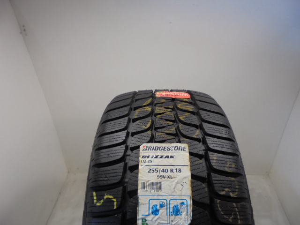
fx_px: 225
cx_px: 150
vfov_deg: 53.1
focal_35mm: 26
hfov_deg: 67.3
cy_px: 112
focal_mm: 4.6
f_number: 3.5
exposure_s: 1/50
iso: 100
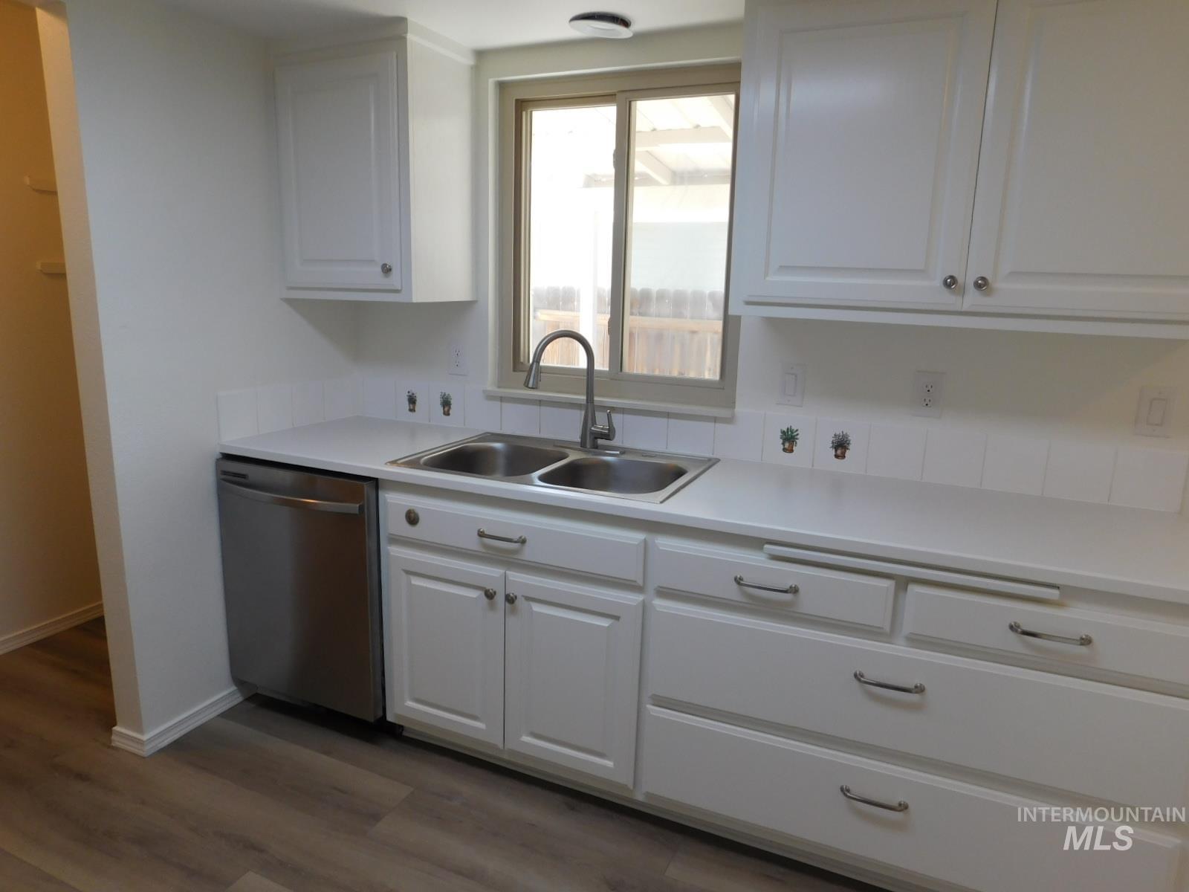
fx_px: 790
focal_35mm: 23
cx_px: 594
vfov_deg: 58.9
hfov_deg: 73.9
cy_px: 446
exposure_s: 1/100
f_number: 3
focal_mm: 4
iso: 125
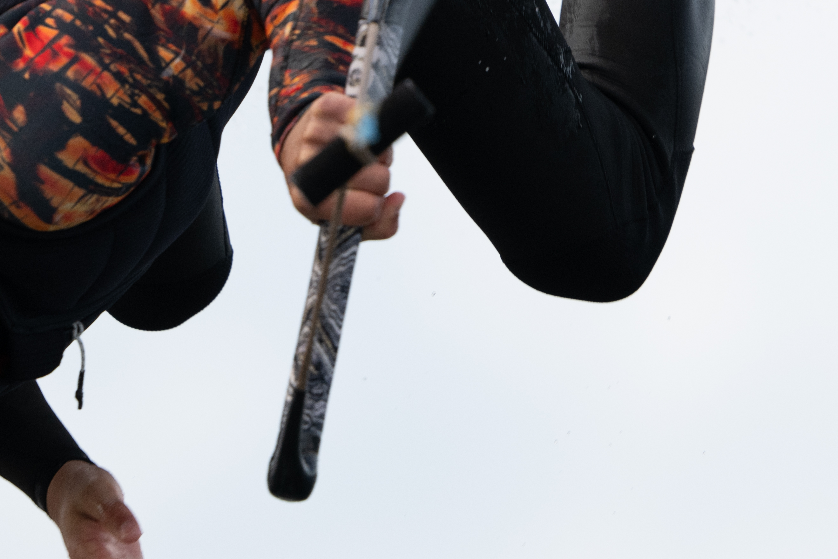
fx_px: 29138
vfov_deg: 1.1
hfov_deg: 1.6
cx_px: 480
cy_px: 194
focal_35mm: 1252
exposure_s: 1/1600
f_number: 4.5
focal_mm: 400
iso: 320
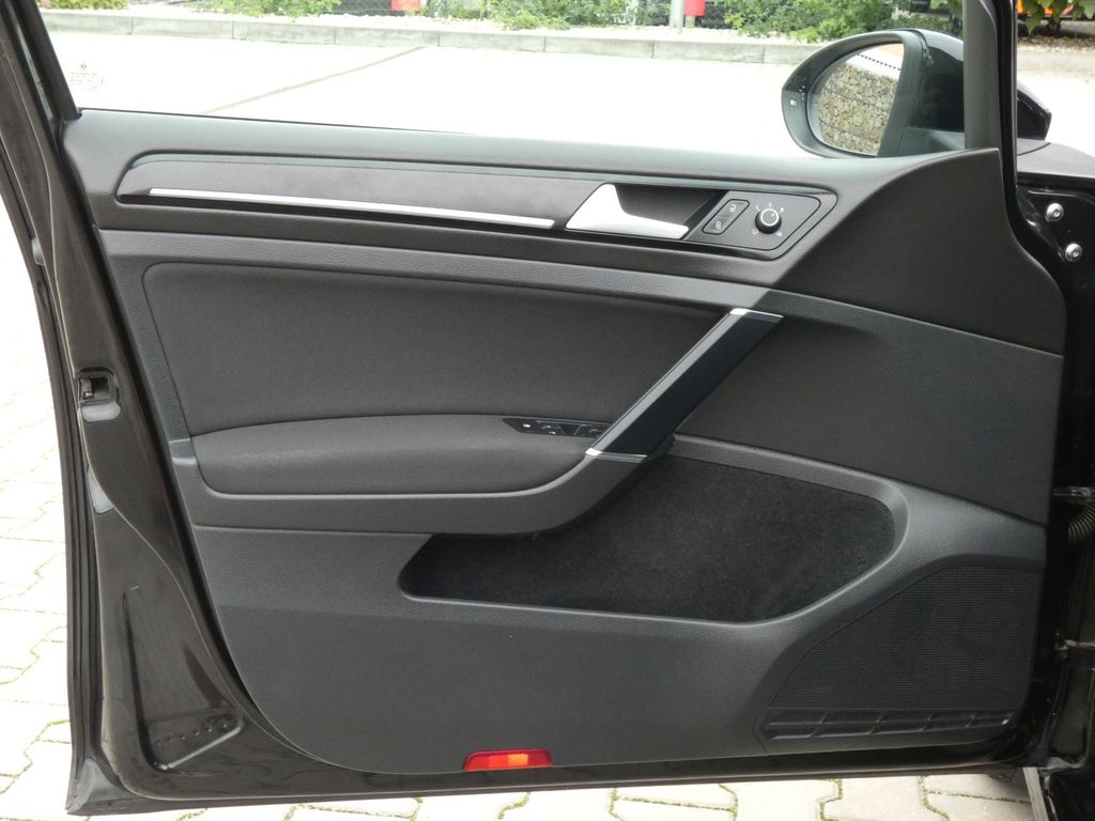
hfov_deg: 39.7
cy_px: 410
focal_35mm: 48
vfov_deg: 30.3
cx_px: 548
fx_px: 1518
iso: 500
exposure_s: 1/80
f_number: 5.6
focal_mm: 8.6
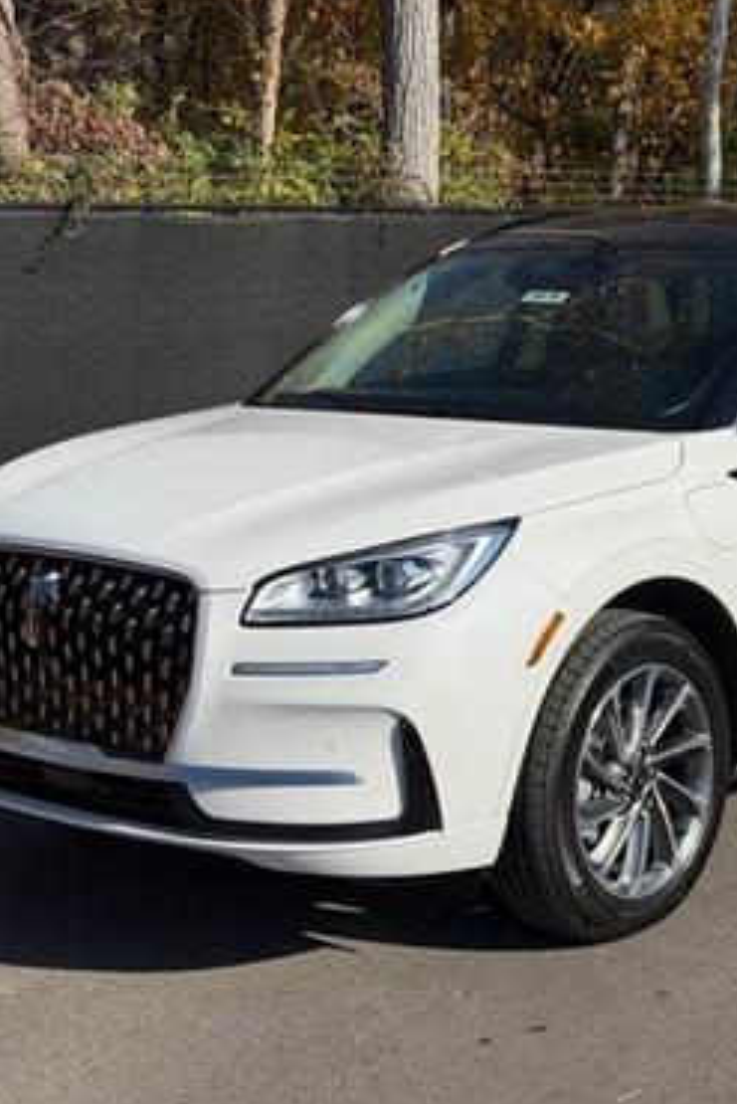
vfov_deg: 29.6
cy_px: 552
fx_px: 2086
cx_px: 534
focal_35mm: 68
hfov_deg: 19.9
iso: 80
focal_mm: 6.76
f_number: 1.78
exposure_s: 1/11364
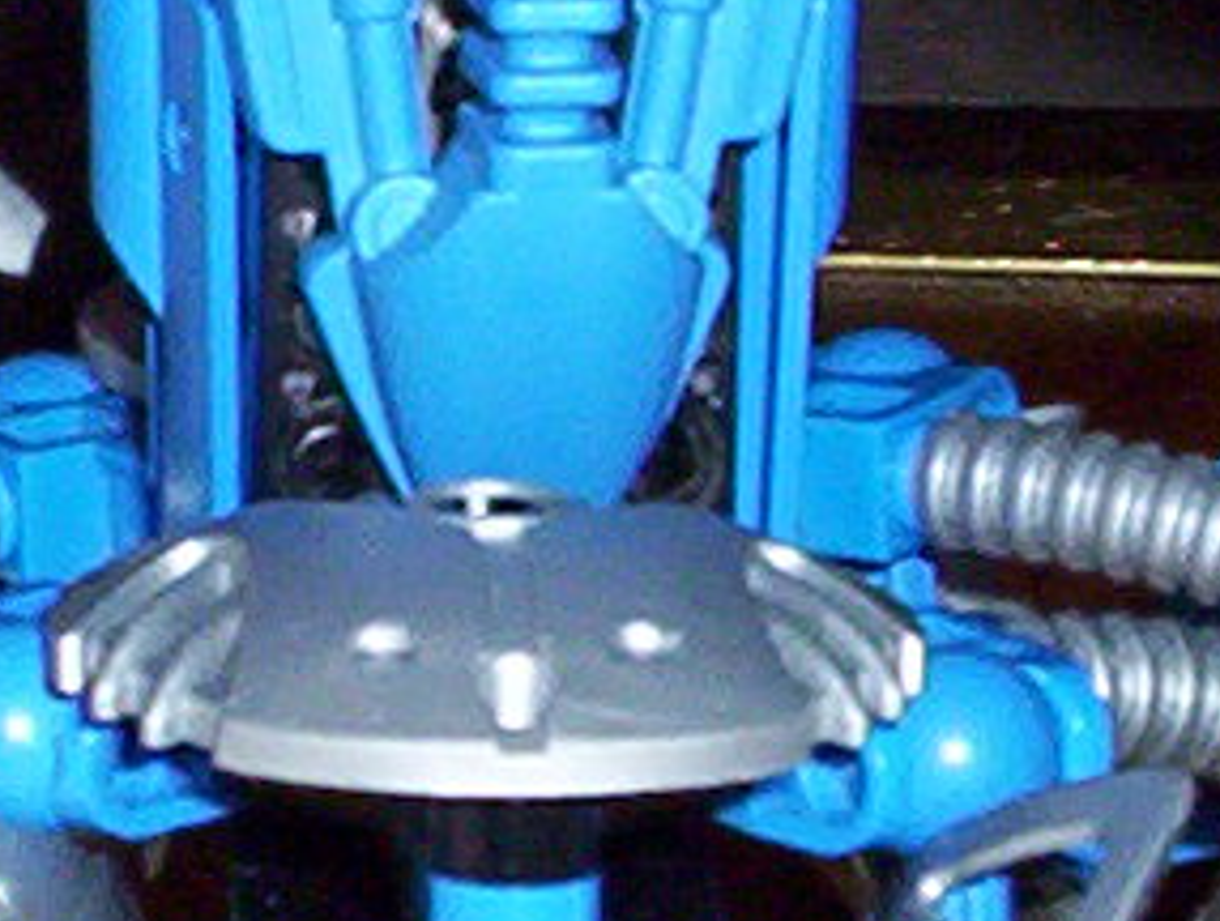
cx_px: 431
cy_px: 537
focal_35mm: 217
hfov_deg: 9.1
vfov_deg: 6.9
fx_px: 7667
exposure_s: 1/60
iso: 140
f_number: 4.5
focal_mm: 4.99
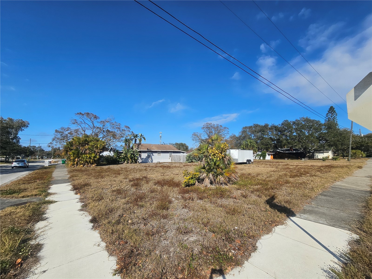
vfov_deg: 89.9
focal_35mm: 13
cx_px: 186
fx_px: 140
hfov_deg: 106.2
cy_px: 140
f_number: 2.2
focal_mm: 2.2
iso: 50
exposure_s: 1/3327
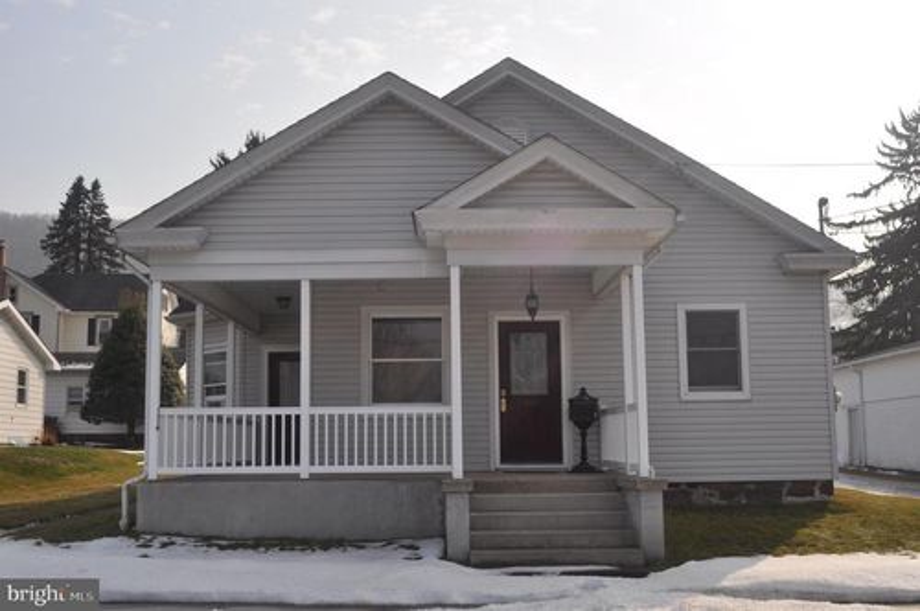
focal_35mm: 42
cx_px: 460
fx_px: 1072
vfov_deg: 31.8
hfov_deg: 46.5
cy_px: 306
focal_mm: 28
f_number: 18
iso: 200
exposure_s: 1/200
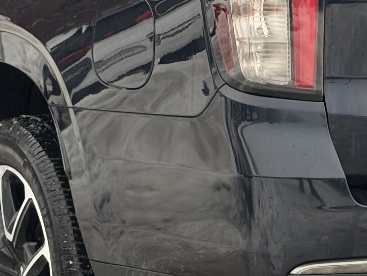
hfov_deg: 11.1
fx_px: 1877
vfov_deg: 8.4
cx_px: 271
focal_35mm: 177
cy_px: 45
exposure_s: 1/60
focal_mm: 6.76
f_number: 1.78
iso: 100
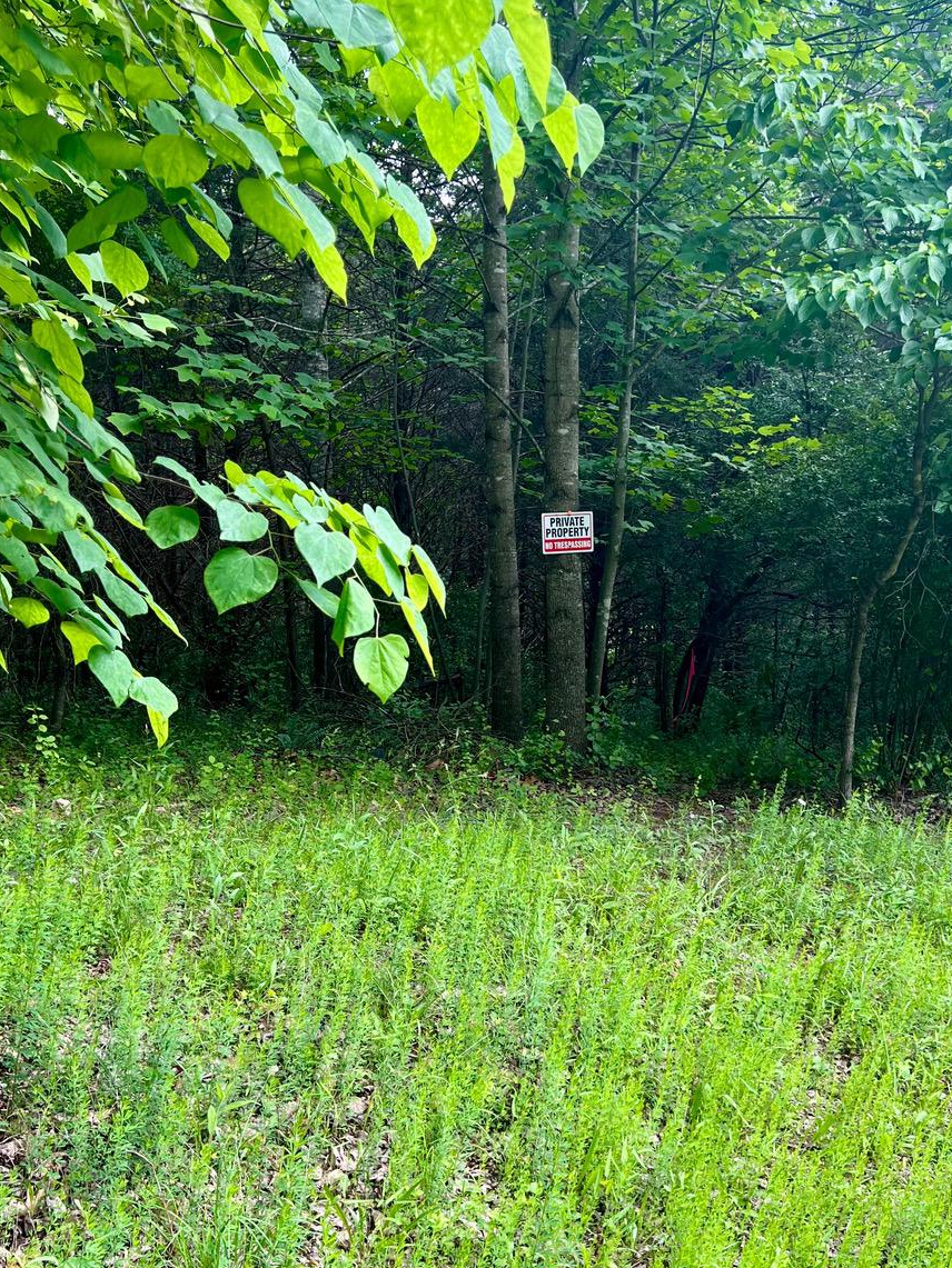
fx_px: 1283
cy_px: 657
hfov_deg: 40.6
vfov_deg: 52.6
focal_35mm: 35
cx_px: 539
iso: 40
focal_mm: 5.7
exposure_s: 1/164
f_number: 1.5
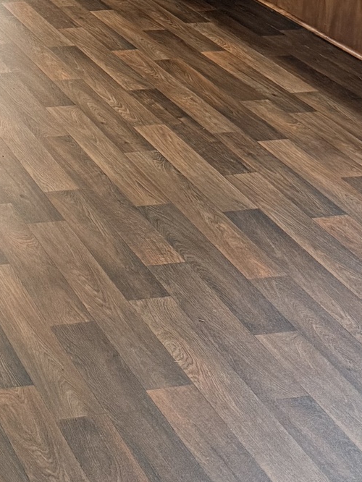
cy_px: -93
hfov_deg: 16.7
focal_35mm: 83
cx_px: -126
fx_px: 1157
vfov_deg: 21.8
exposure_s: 1/60
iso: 320
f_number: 1.78
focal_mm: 6.76
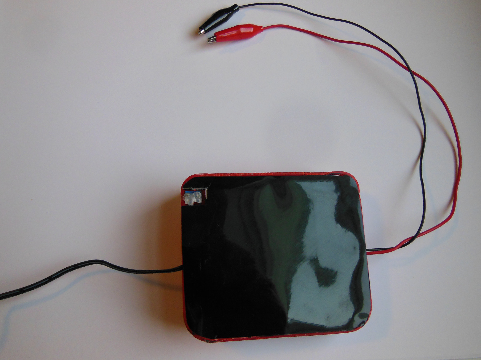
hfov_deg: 61.7
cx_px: 240
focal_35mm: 29
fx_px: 403
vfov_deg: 48.2
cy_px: 180
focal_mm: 5.2
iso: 400
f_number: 3.7
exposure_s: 1/25
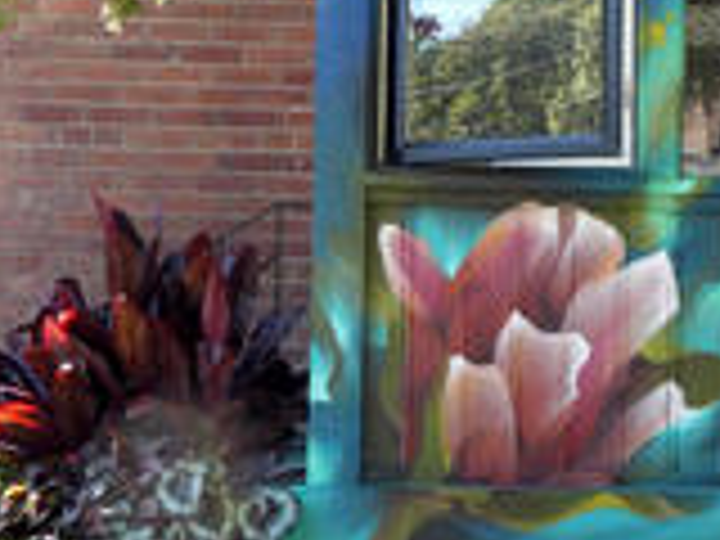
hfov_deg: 15.6
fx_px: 2600
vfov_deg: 11.9
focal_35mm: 125
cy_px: 212
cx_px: 666
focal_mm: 9
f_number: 5
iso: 250
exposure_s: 1/80
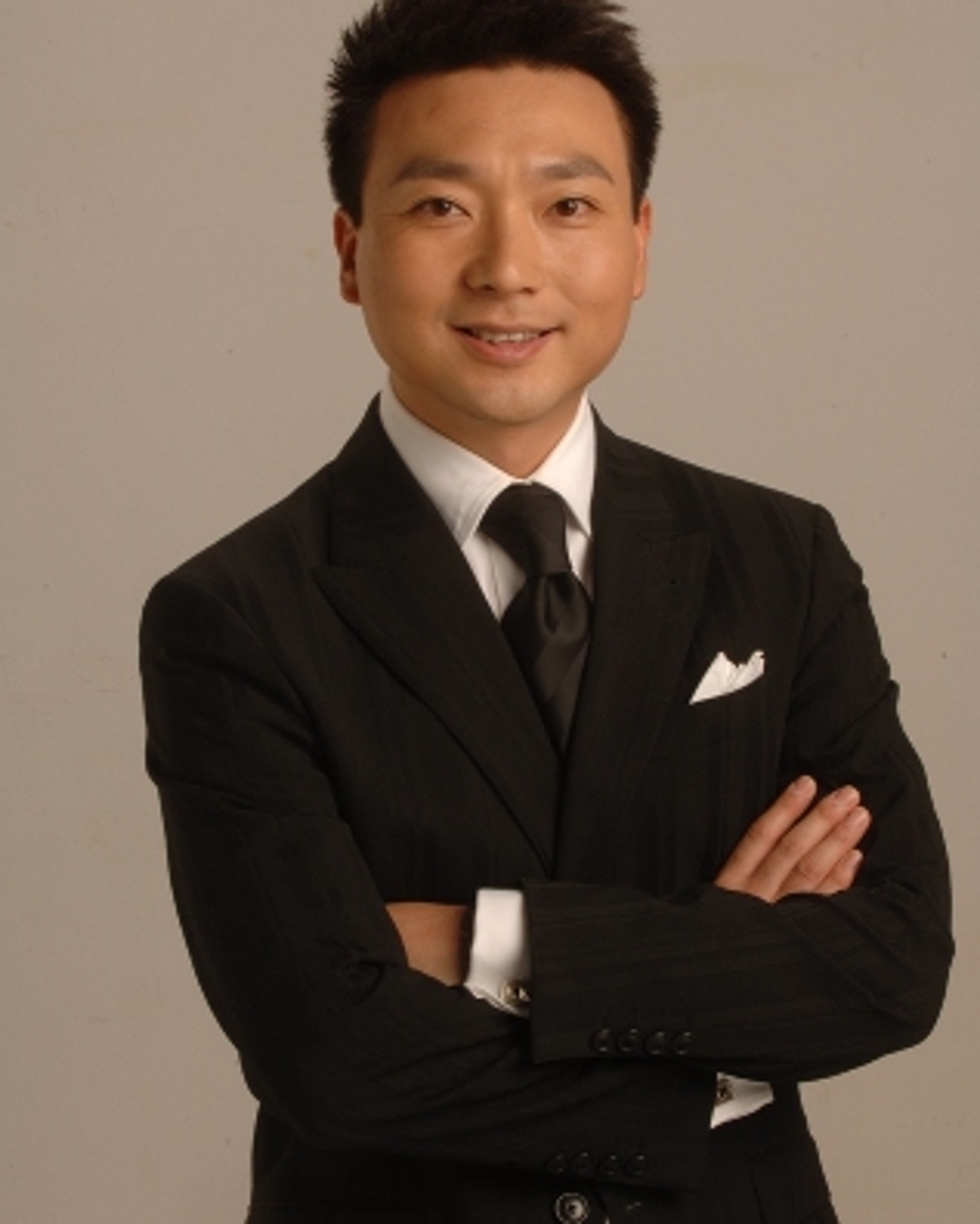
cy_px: 620
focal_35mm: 129
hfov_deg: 12.0
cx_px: 490
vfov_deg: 15.0
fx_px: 4660
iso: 100
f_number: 20
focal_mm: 75
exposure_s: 1/100
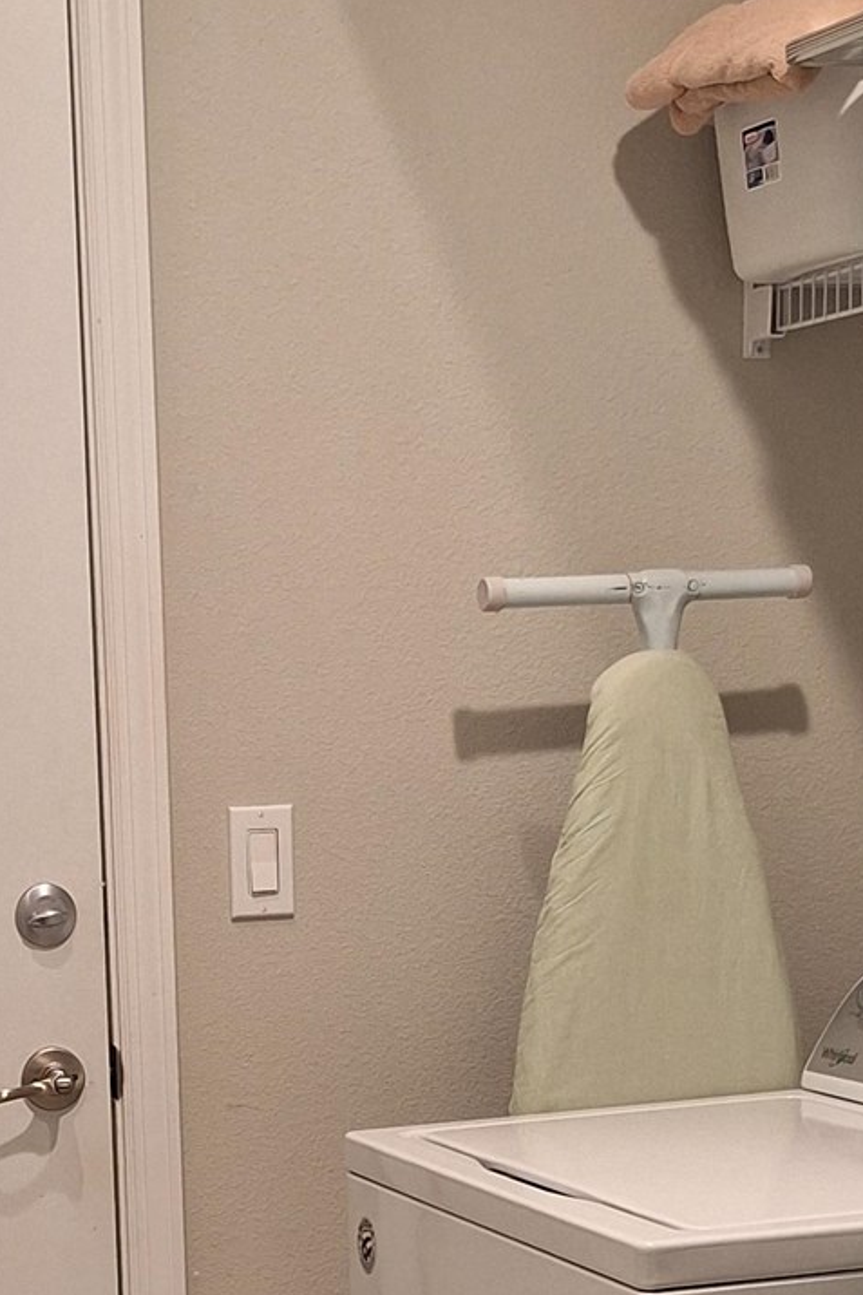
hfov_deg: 17.6
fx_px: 2770
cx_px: 250
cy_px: 1297
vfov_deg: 25.1
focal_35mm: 77
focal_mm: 5.54
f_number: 1.8
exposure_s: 1/50
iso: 160
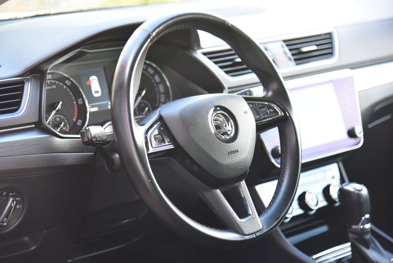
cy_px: 132
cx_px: 196
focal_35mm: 105
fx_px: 1147
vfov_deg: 13.1
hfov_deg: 19.4
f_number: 4
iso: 500
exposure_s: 1/40
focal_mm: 105
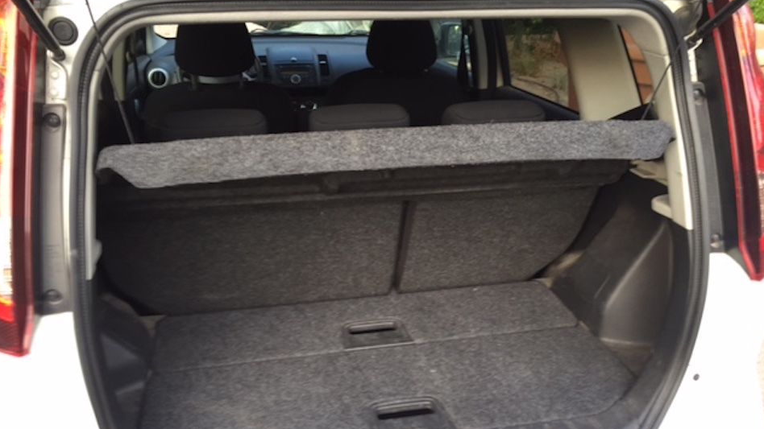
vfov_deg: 36.5
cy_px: 266
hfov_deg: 61.0
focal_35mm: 32
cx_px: 380
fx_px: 648
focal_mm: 4.15
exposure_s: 1/50
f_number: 2.2
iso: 40
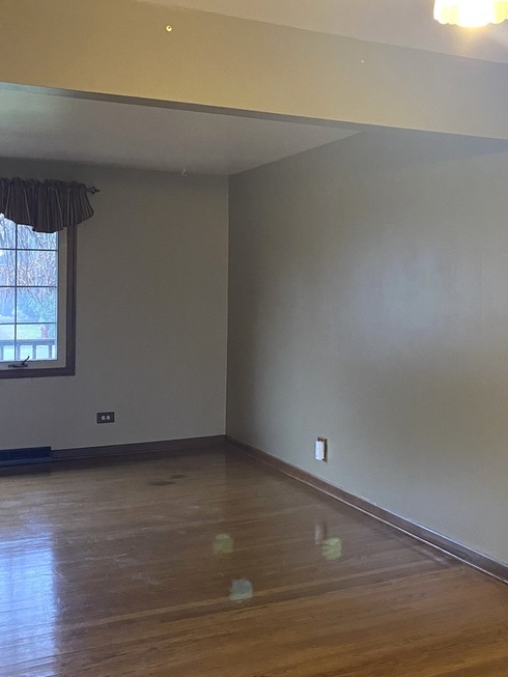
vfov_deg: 43.7
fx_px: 841
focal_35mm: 43
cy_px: 289
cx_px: 395
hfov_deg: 32.8
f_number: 1.8
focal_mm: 4.25
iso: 320
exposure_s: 1/60
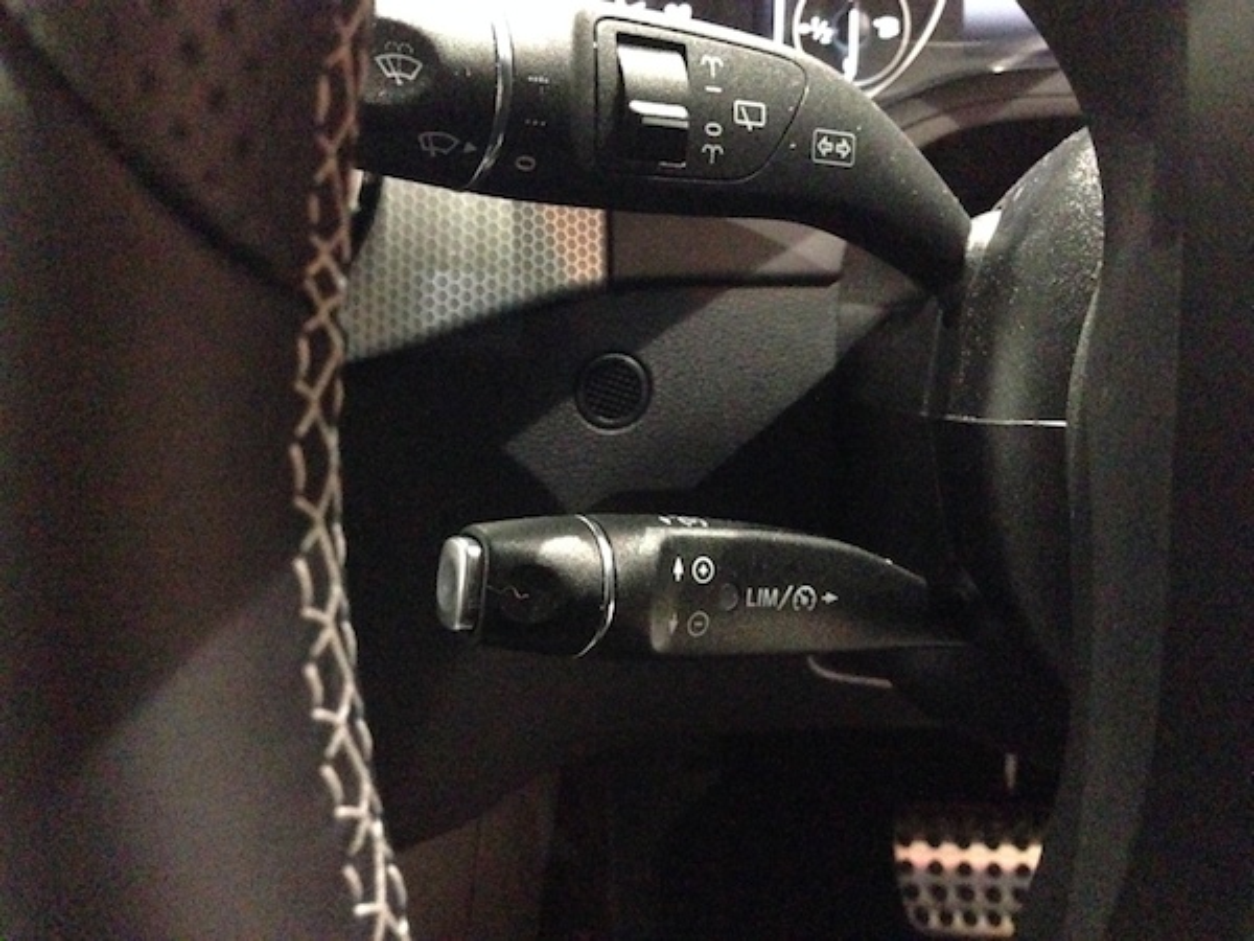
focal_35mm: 66
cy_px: 470
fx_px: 2391
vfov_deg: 22.3
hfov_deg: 29.4
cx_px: 627
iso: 2500
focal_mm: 4.12
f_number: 2.4
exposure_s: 1/15
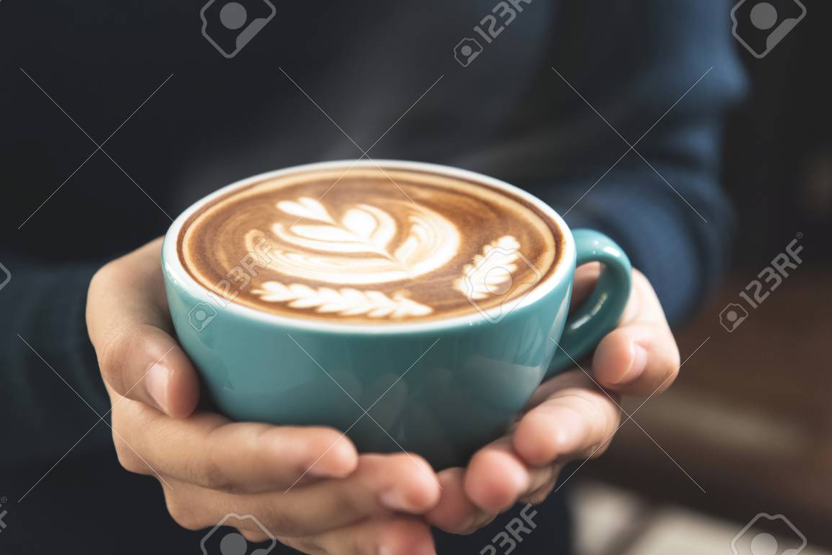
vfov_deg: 17.3
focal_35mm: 79
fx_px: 1826
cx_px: 365
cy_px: 256
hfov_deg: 25.7
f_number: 4
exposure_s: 1/160
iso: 400
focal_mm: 70
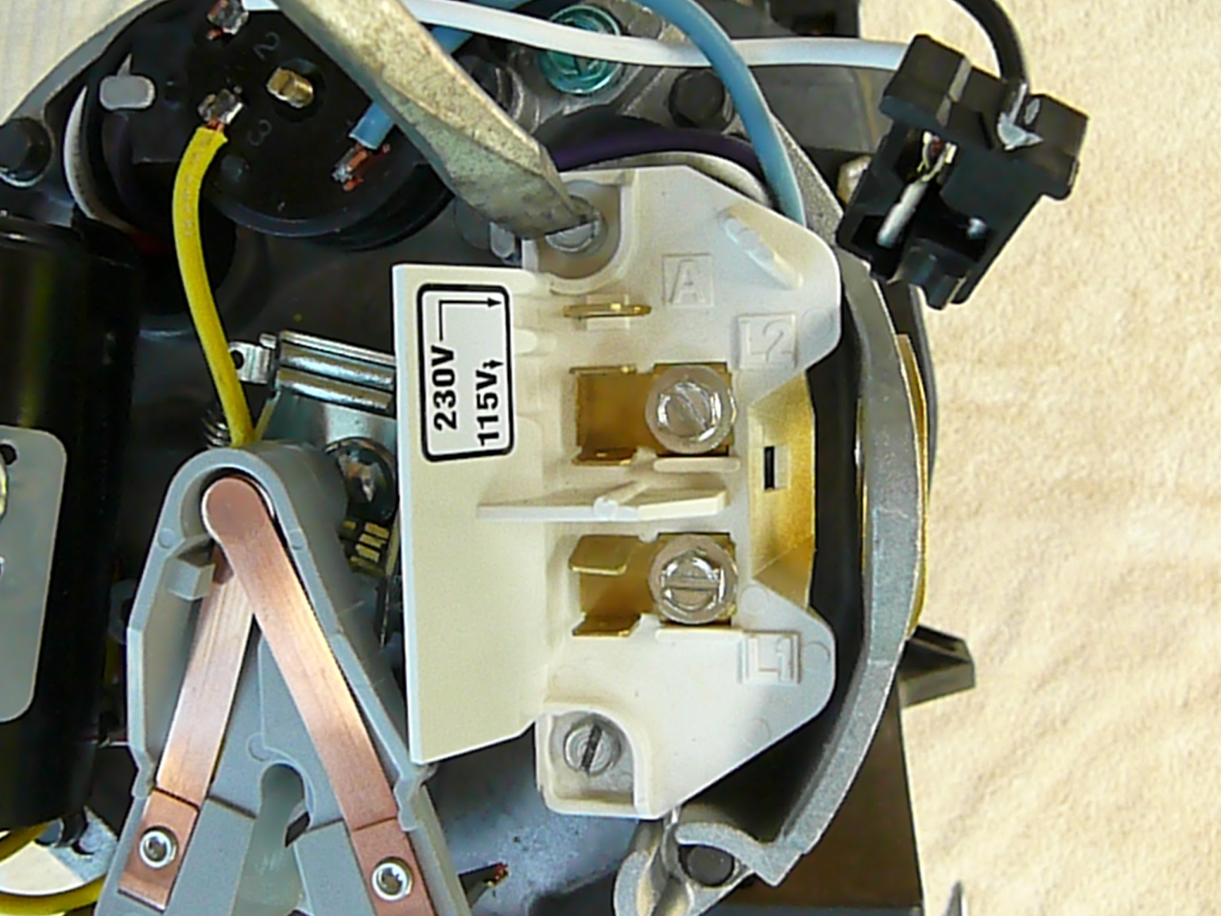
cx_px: 610
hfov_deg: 52.6
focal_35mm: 35
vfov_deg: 40.7
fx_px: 1235
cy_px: 458
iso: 800
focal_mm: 5.2
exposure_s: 1/400
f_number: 5
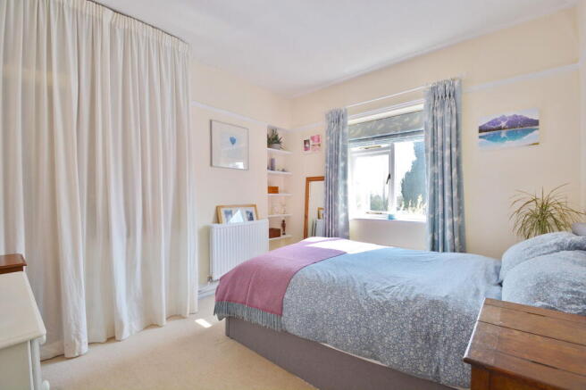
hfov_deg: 100.4
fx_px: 244
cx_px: 293
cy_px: 195
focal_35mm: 15
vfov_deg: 77.3
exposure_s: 1/125
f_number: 5.6
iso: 200
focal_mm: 10
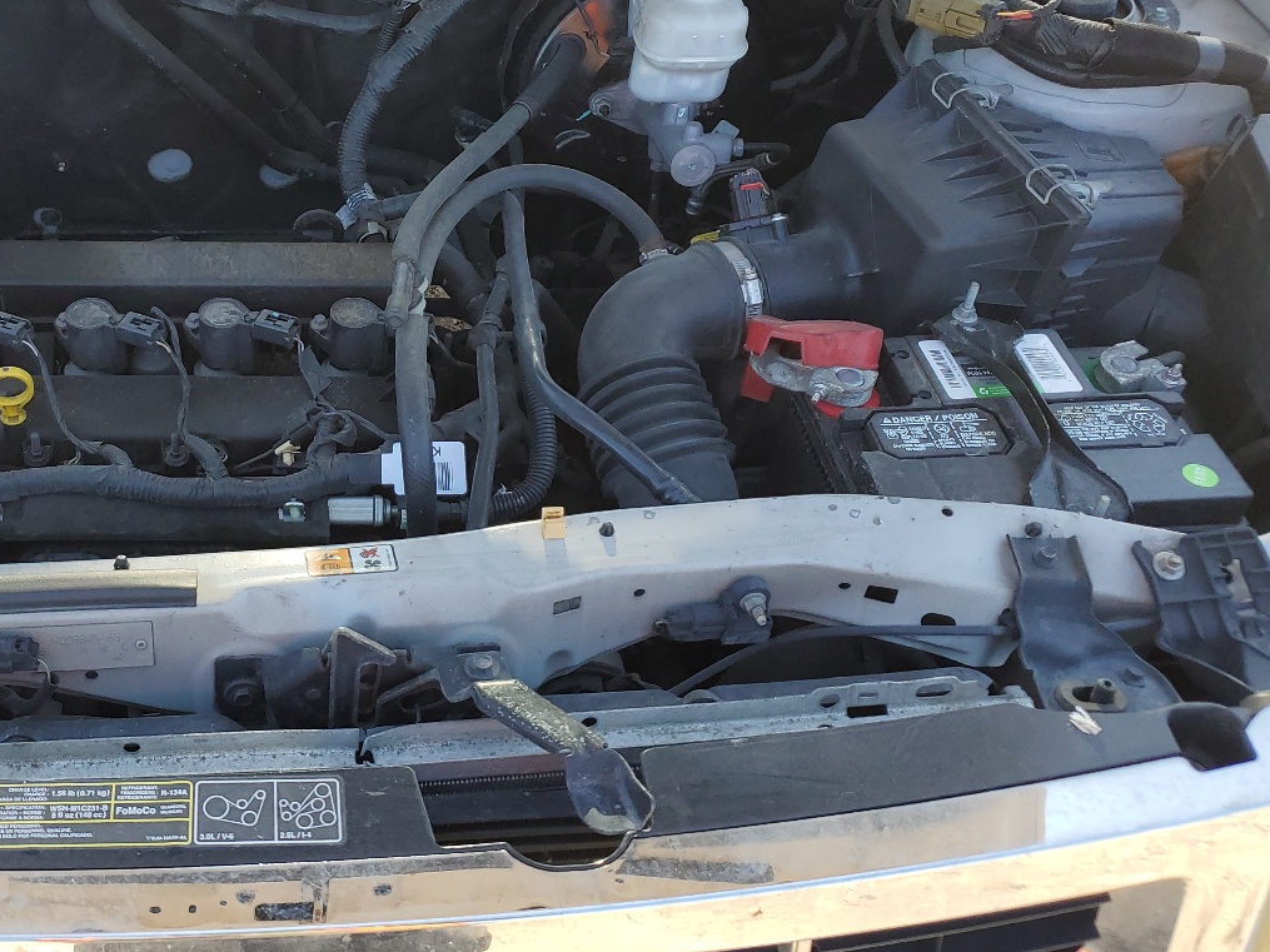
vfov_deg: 35.0
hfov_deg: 44.2
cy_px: 364
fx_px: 1504
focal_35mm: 41
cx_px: 308
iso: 50
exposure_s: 1/500
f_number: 1.5
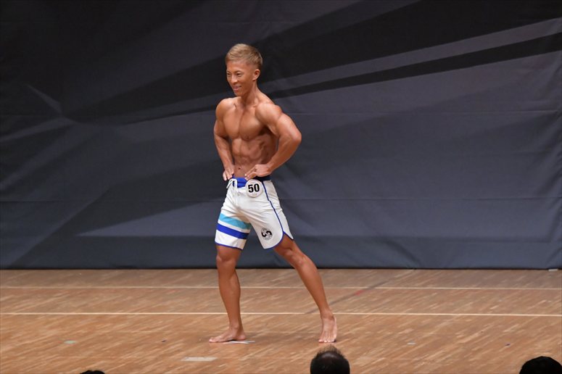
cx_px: 281
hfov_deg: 7.6
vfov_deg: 5.1
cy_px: 187
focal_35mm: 270
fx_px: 4213
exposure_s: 1/400
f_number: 5.6
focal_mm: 180
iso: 6400
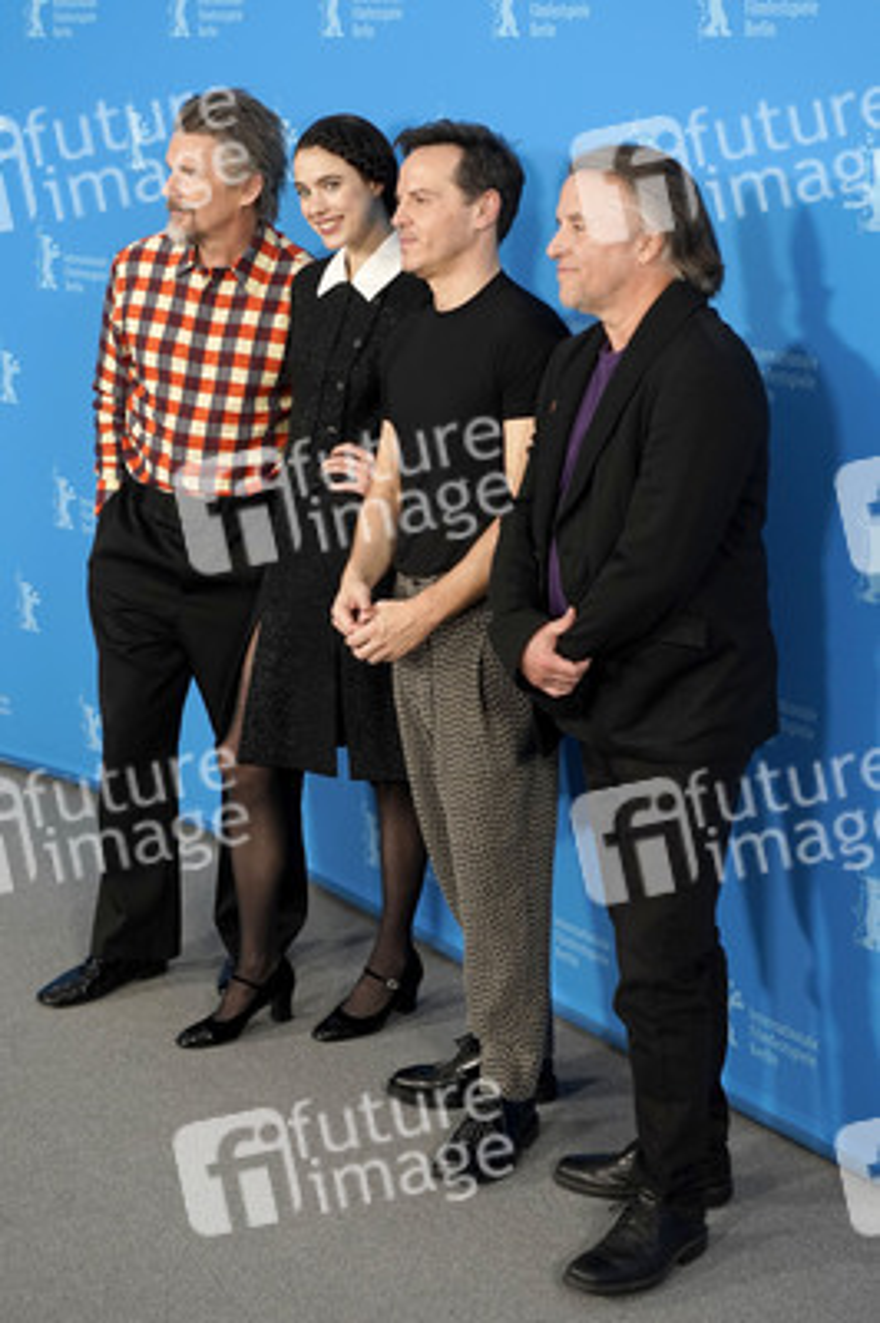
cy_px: 662
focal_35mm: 60
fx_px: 2204
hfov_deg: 22.6
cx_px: 440
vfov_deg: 33.4
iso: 2000
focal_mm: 60
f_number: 5.6
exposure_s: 1/160
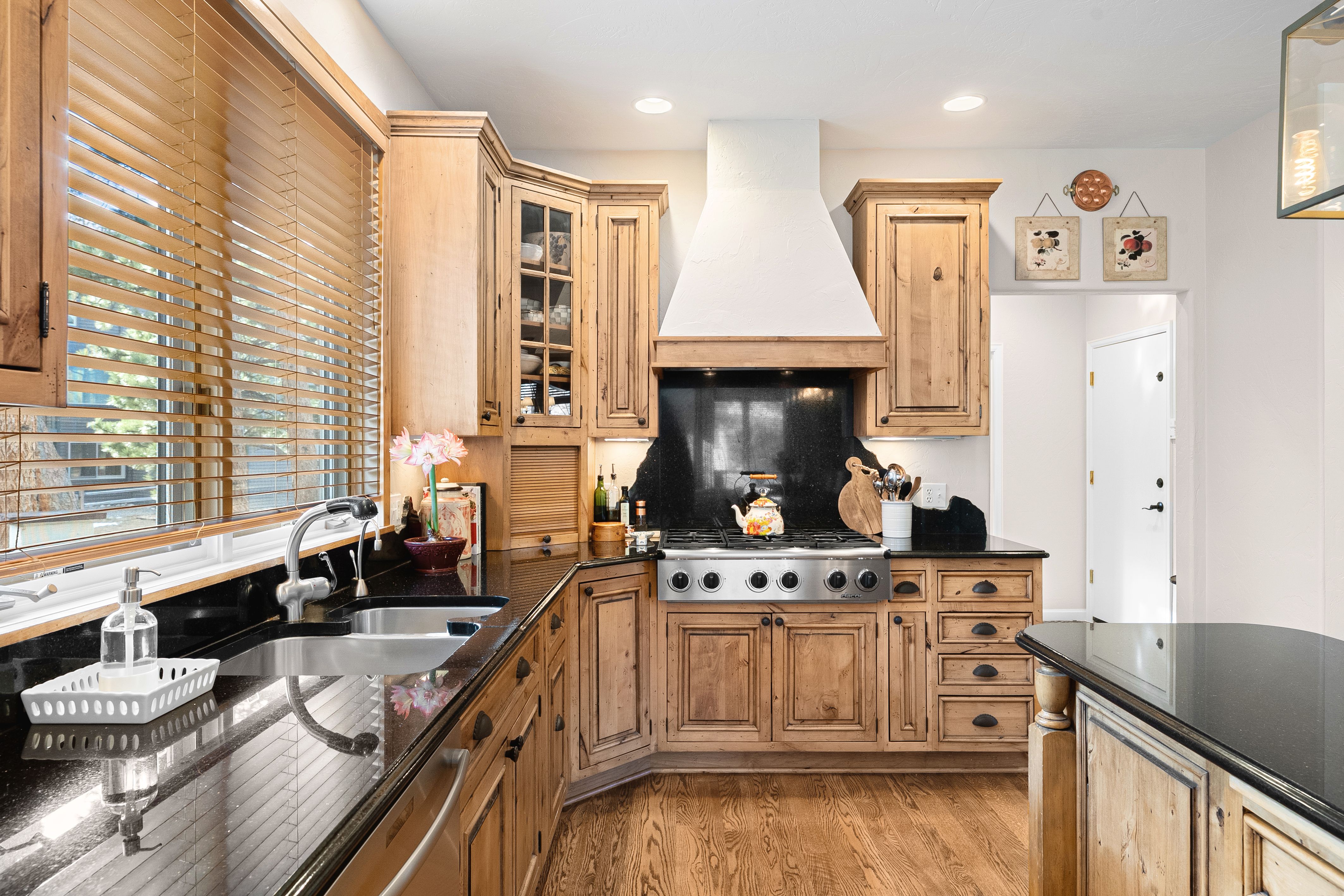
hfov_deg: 81.2
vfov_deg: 59.5
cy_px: 448
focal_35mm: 21
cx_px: 672
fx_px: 784
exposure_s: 1.3
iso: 640
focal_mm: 21
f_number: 9
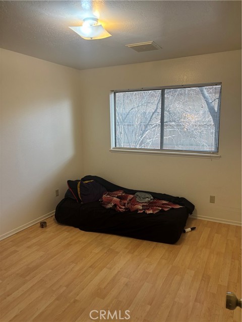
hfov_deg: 53.1
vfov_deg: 67.3
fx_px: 242
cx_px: 121
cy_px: 161
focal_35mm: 26
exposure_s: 1/120
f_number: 1.6
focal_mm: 5.96
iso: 100
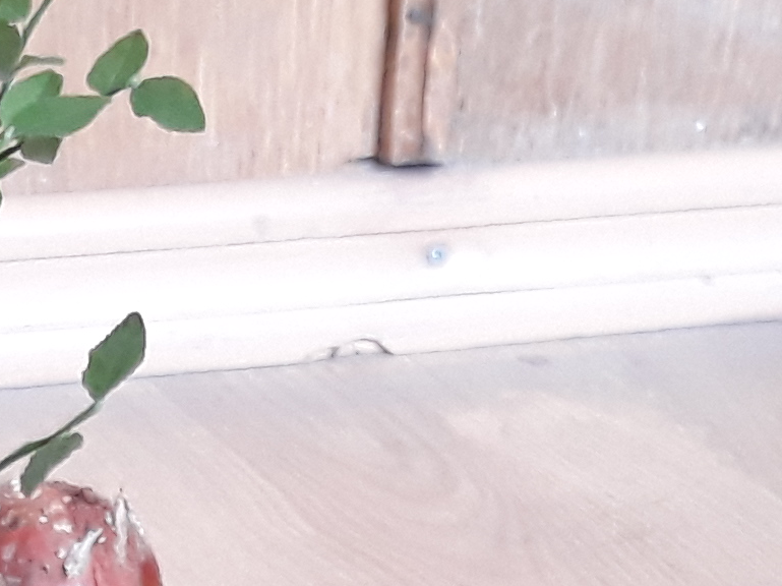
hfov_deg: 13.5
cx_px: 34
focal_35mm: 145
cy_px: 1364
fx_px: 3274
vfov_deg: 9.2
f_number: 1.7
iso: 200
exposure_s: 1/33
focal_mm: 3.71
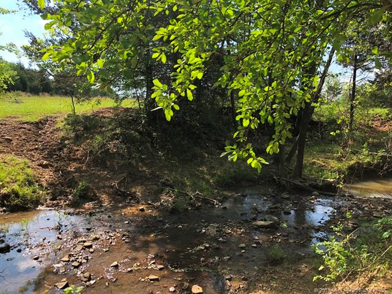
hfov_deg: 63.4
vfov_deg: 49.7
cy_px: 147
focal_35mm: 28
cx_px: 196
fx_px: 317
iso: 20
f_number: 1.8
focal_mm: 3.99
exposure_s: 1/400
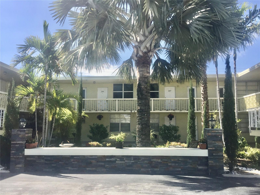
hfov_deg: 61.7
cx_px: 130
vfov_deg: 48.2
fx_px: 218
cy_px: 98
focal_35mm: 29
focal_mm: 4.15
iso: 32
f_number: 2.2
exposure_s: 1/1412
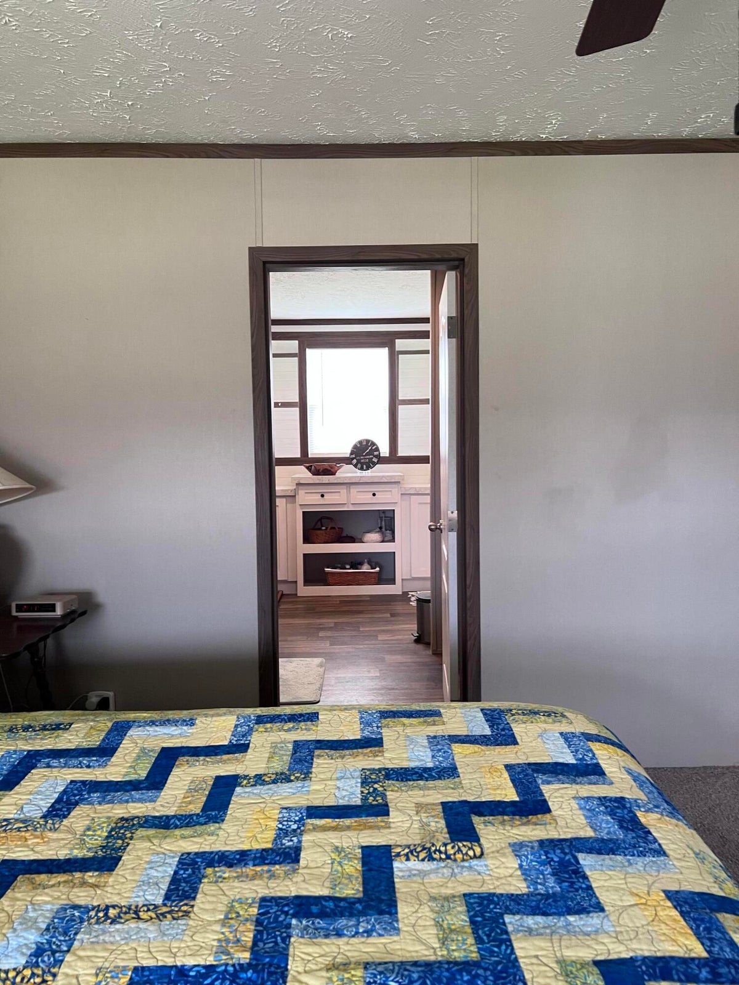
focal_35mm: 26
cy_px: 492
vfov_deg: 67.3
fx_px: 740
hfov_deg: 53.1
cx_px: 370
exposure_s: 1/83
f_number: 1.5
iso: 125
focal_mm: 5.7
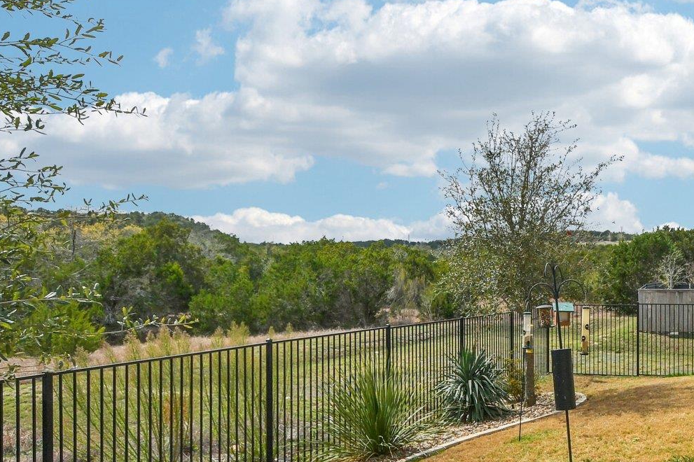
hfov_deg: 54.6
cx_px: 589
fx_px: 597
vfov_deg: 42.3
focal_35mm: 31
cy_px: 238
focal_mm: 10
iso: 400
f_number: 8
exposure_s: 1/2500
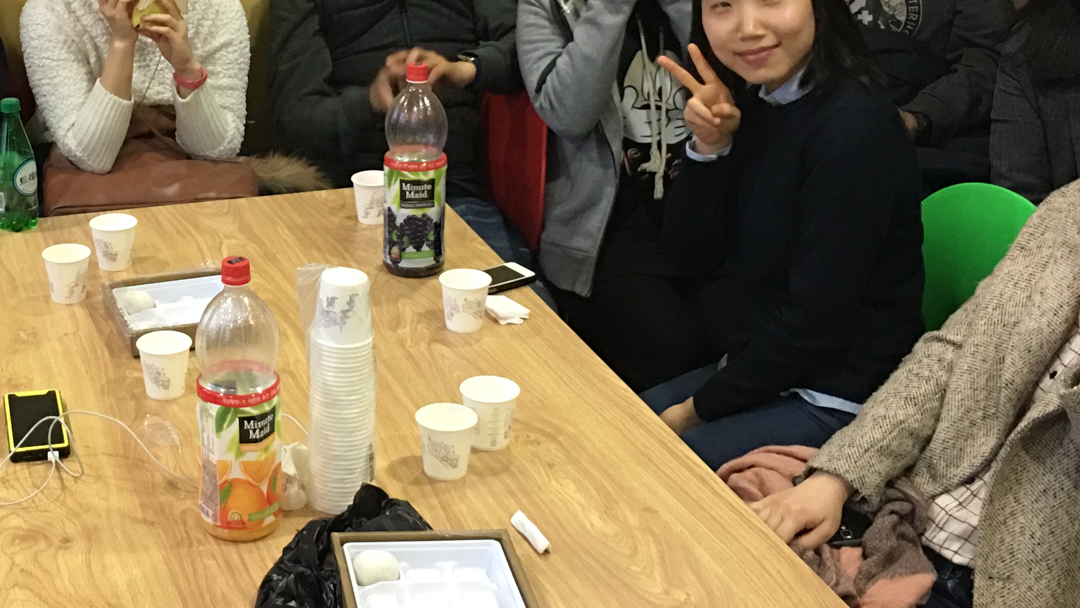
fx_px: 1833
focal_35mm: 64
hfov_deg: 31.9
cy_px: 165
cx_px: 204
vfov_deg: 18.7
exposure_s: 1/10
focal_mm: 4.15
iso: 100
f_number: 2.2
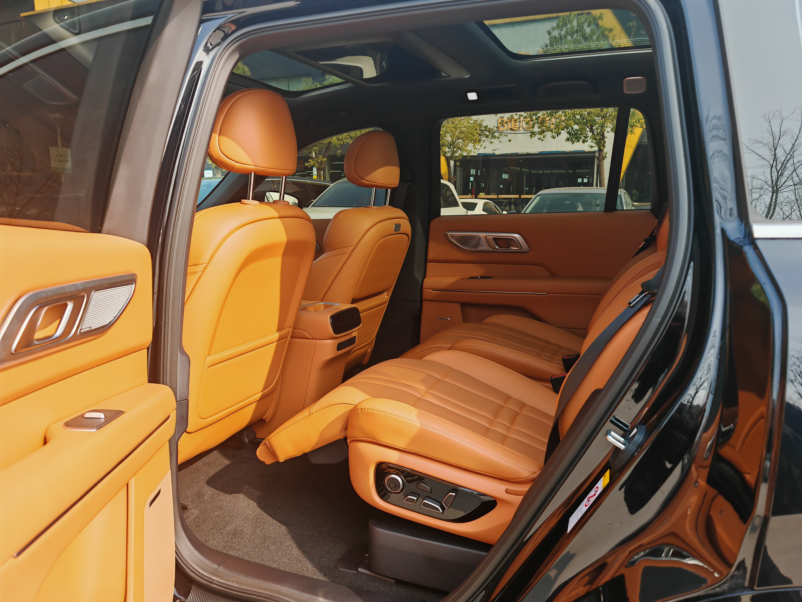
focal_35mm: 27
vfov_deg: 51.4
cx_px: 401
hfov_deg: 65.3
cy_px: 301
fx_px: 626
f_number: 1.6
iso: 50
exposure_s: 1/570
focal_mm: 7.62
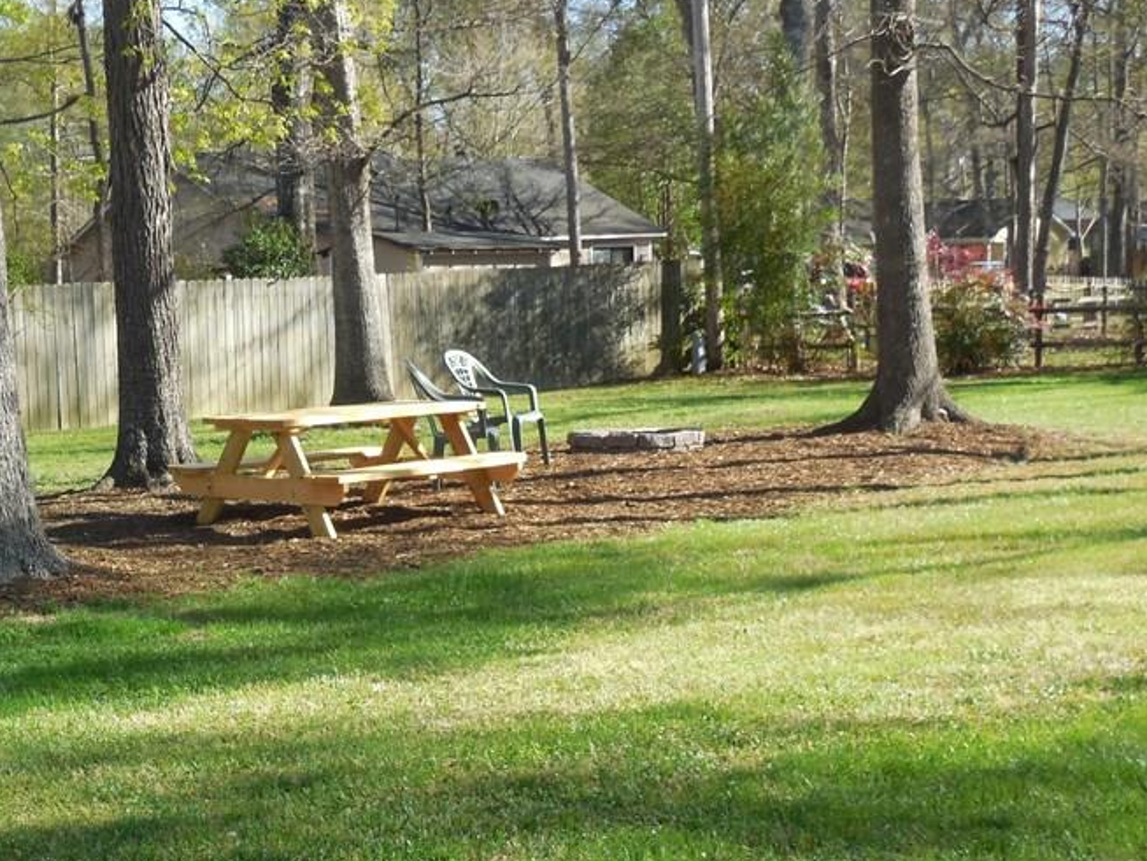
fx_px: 2387
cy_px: 619
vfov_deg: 20.3
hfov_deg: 26.8
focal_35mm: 72
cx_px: 365
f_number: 3.8
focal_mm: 8.2
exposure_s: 1/320
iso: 125
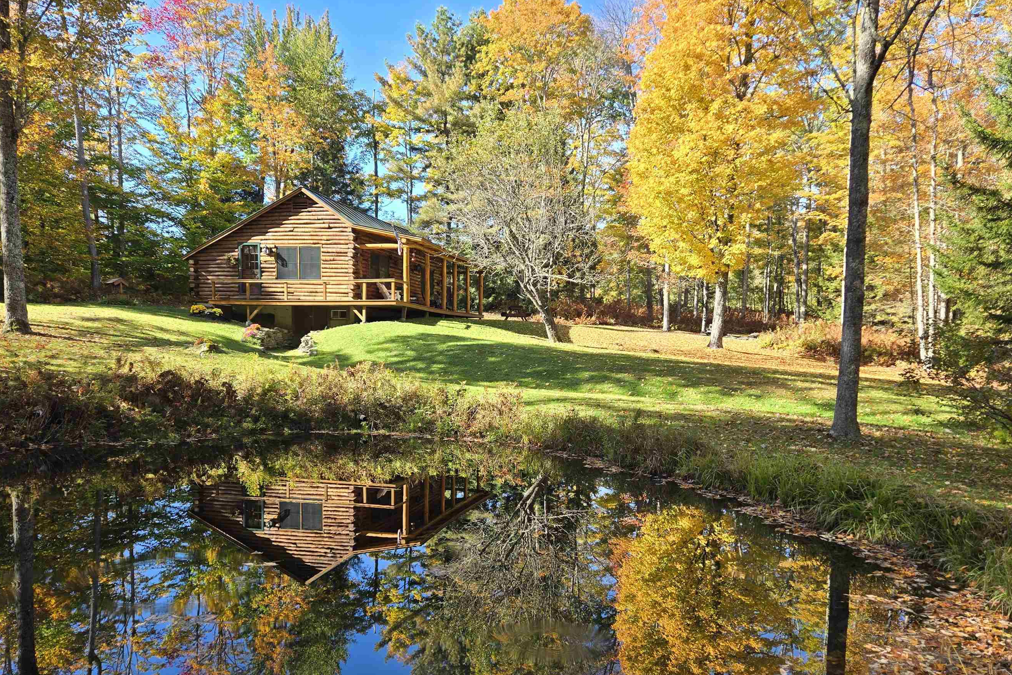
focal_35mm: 28
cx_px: 527
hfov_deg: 65.4
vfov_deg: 46.1
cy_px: 411
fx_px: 787
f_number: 1.8
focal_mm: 5.4
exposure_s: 1/343
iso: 25
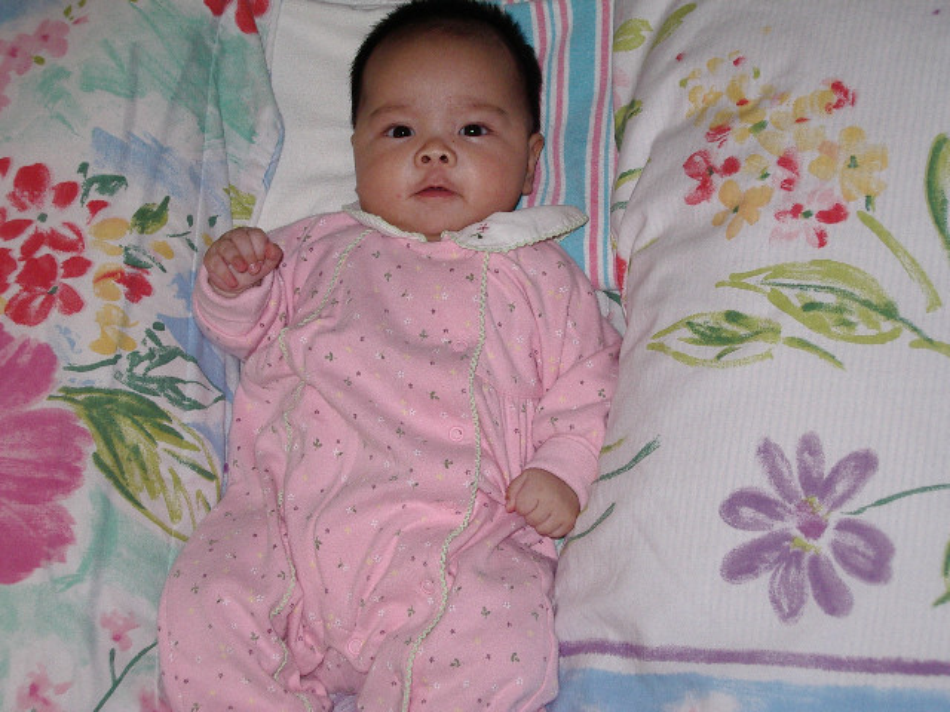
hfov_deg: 30.7
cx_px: 475
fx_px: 1729
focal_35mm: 63
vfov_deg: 23.3
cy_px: 356
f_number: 3.4
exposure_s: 1/60
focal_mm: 9.6
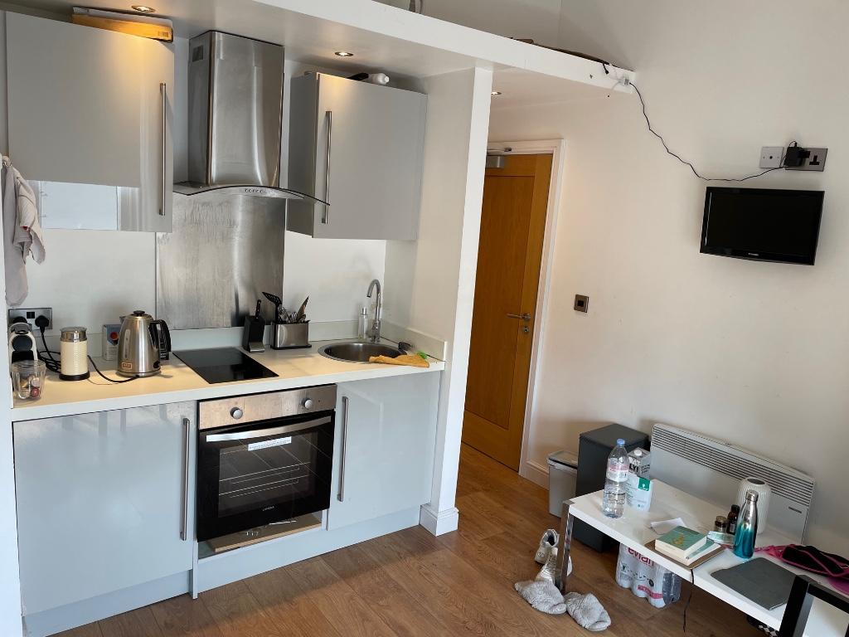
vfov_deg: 53.1
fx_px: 638
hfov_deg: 67.3
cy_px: 318
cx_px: 424
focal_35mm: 26
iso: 40
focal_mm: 4.2
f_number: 1.6
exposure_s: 1/100
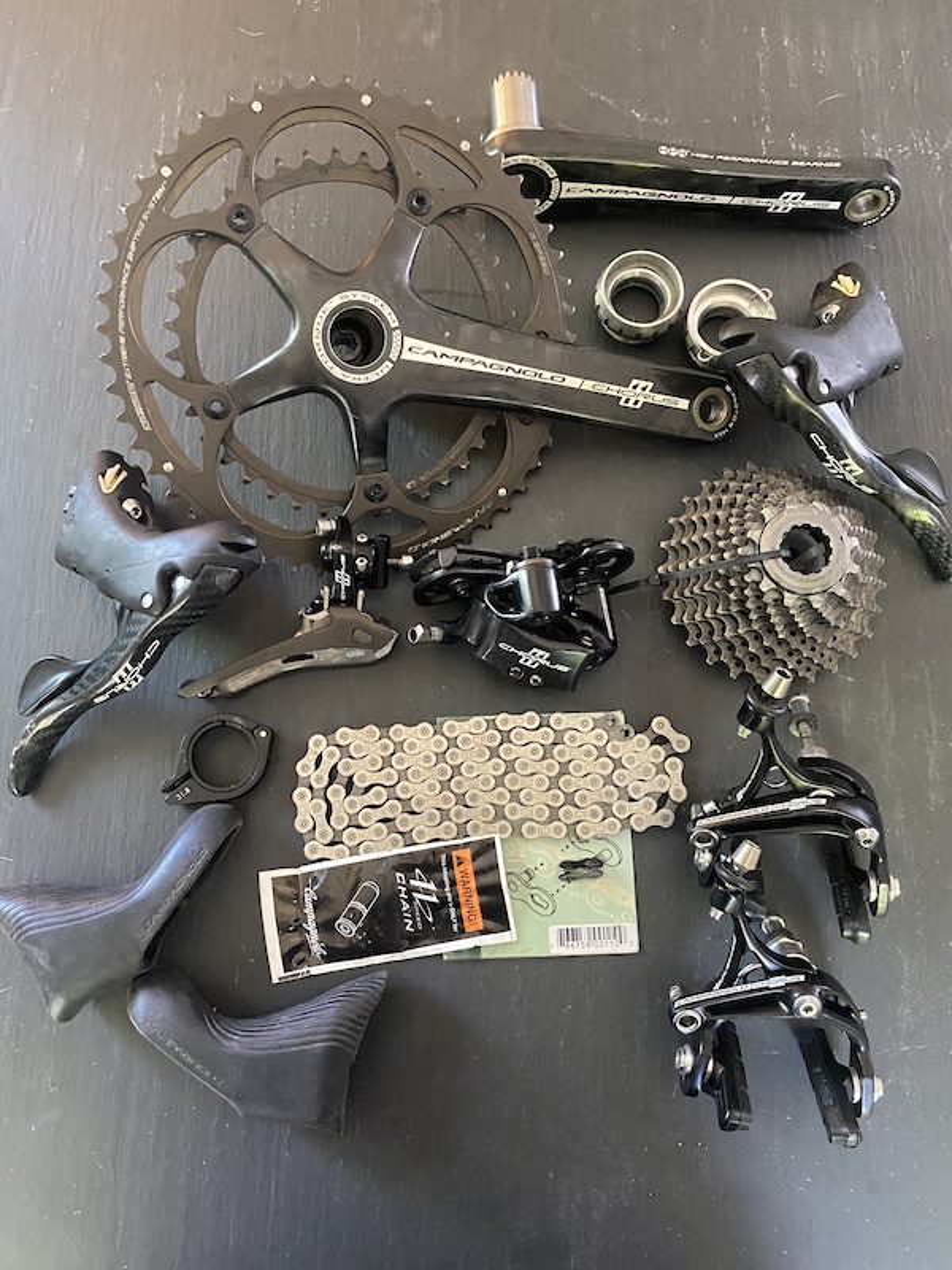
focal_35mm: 26
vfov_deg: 67.3
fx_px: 953
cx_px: 476
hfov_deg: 53.1
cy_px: 635
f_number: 1.8
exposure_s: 1/32
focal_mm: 4.25
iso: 640
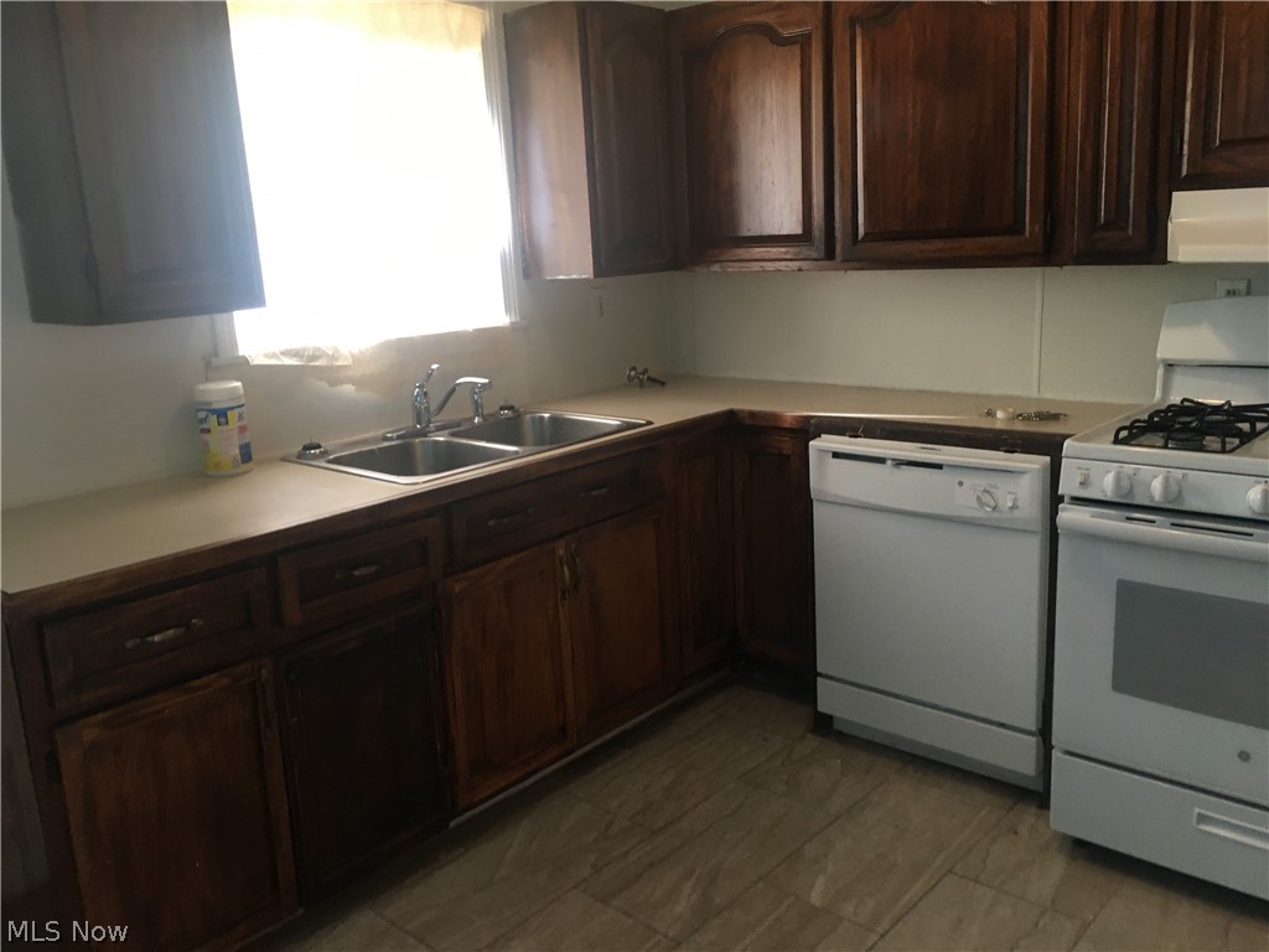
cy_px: 476
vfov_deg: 48.2
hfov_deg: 61.7
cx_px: 634
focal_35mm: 29
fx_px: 1063
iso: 100
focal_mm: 4.15
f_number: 2.2
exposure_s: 1/30
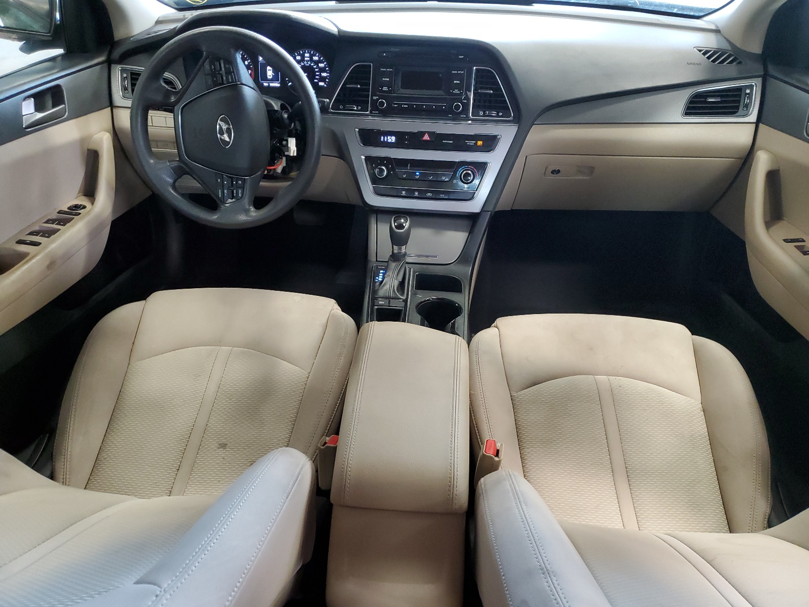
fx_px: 608
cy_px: 304
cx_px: 404
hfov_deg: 67.3
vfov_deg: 53.1
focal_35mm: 26
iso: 325
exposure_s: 1/30
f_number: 1.5
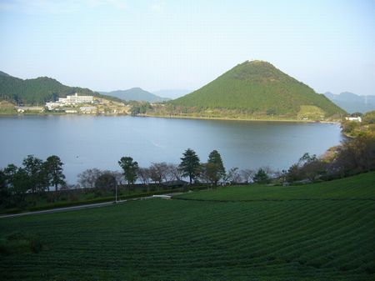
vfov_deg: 40.7
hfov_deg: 52.7
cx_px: 188
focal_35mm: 35
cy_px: 140
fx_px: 379
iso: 80
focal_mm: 5.8
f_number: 2.8
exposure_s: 1/500
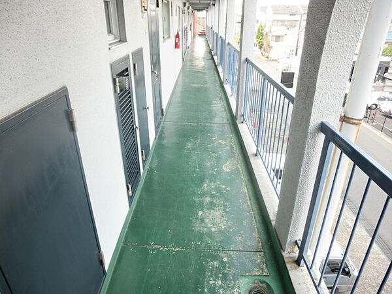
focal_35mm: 24
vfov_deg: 56.8
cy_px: 147
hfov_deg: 71.6
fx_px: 272
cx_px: 196
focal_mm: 4.24
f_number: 3
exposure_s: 1/60
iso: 80
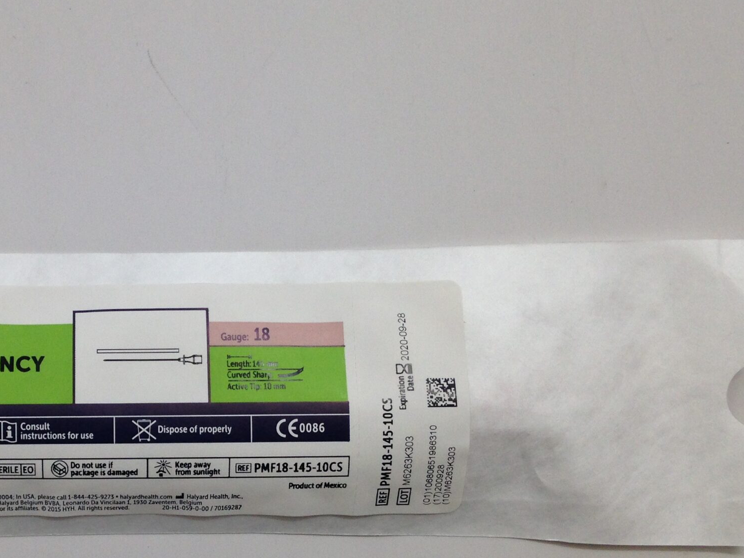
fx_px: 1225
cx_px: 127
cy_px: 367
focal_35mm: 57
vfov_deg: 25.5
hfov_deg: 32.6
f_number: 2.4
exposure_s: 1/120
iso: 80
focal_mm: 4.12
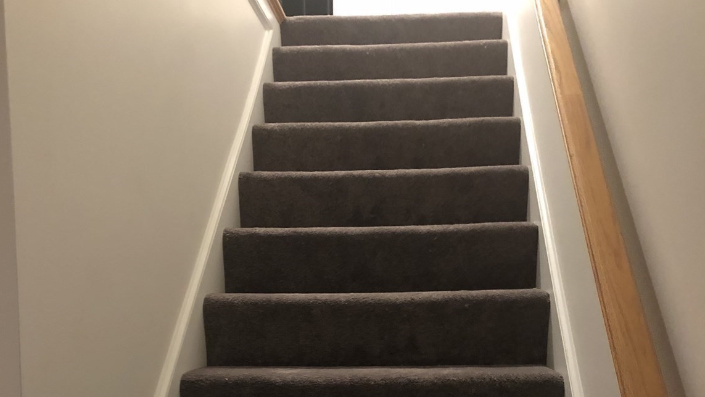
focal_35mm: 41
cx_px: 352
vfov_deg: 27.7
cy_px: 374
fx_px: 766
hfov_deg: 49.4
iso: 100
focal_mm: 4
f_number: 1.8
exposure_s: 1/4
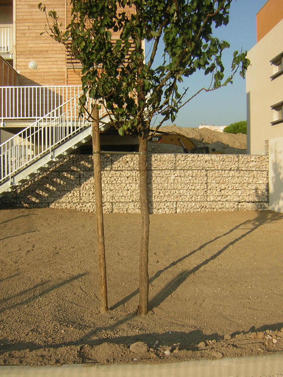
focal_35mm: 38
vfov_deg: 49.0
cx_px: 136
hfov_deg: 37.7
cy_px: 186
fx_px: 414
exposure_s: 1/296
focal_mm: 4.7
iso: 50
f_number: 5.2
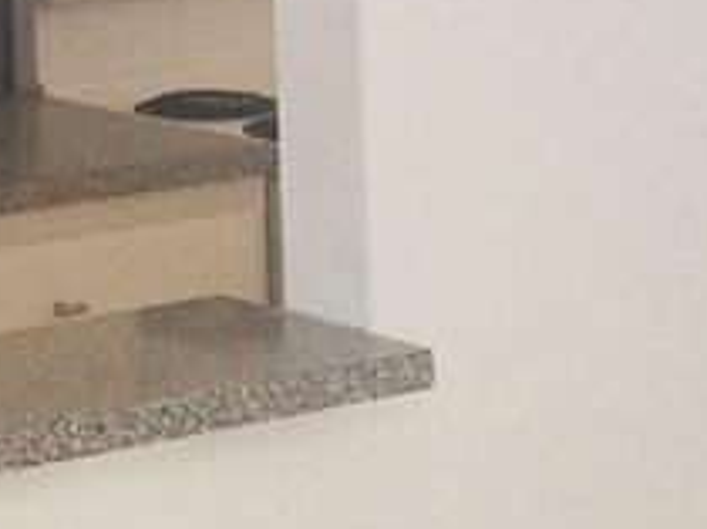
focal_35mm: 221
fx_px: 4509
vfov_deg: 6.7
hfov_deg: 8.9
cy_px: 138
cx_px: 700
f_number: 2.2
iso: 32
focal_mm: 4.15
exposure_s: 1/40
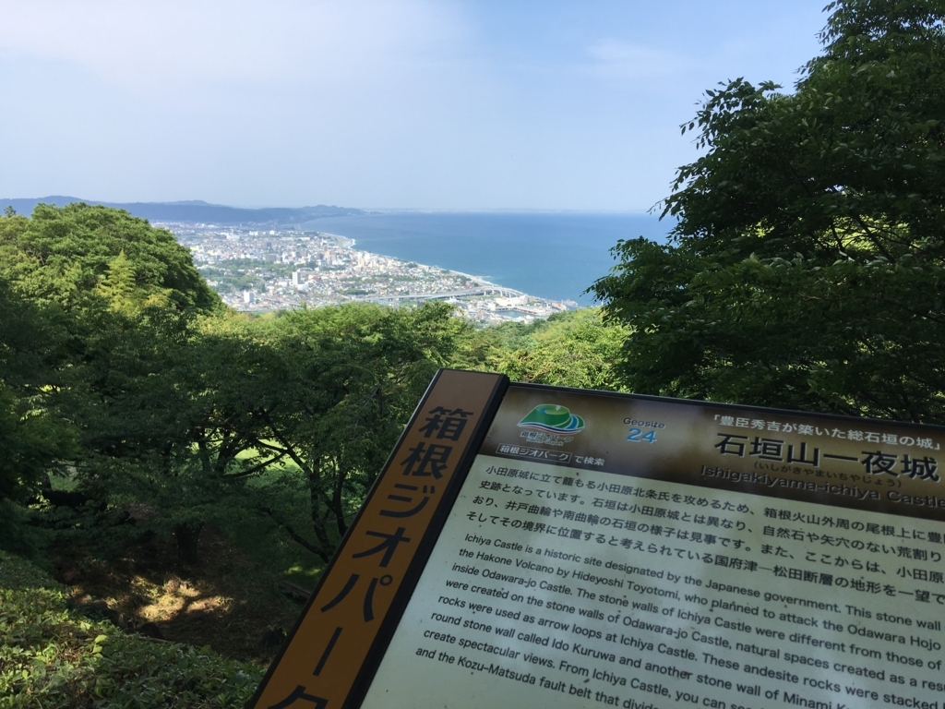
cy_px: 354
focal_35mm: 29
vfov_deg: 48.2
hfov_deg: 61.7
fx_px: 792
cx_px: 472
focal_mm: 4.15
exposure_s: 1/1040
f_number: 2.2
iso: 25
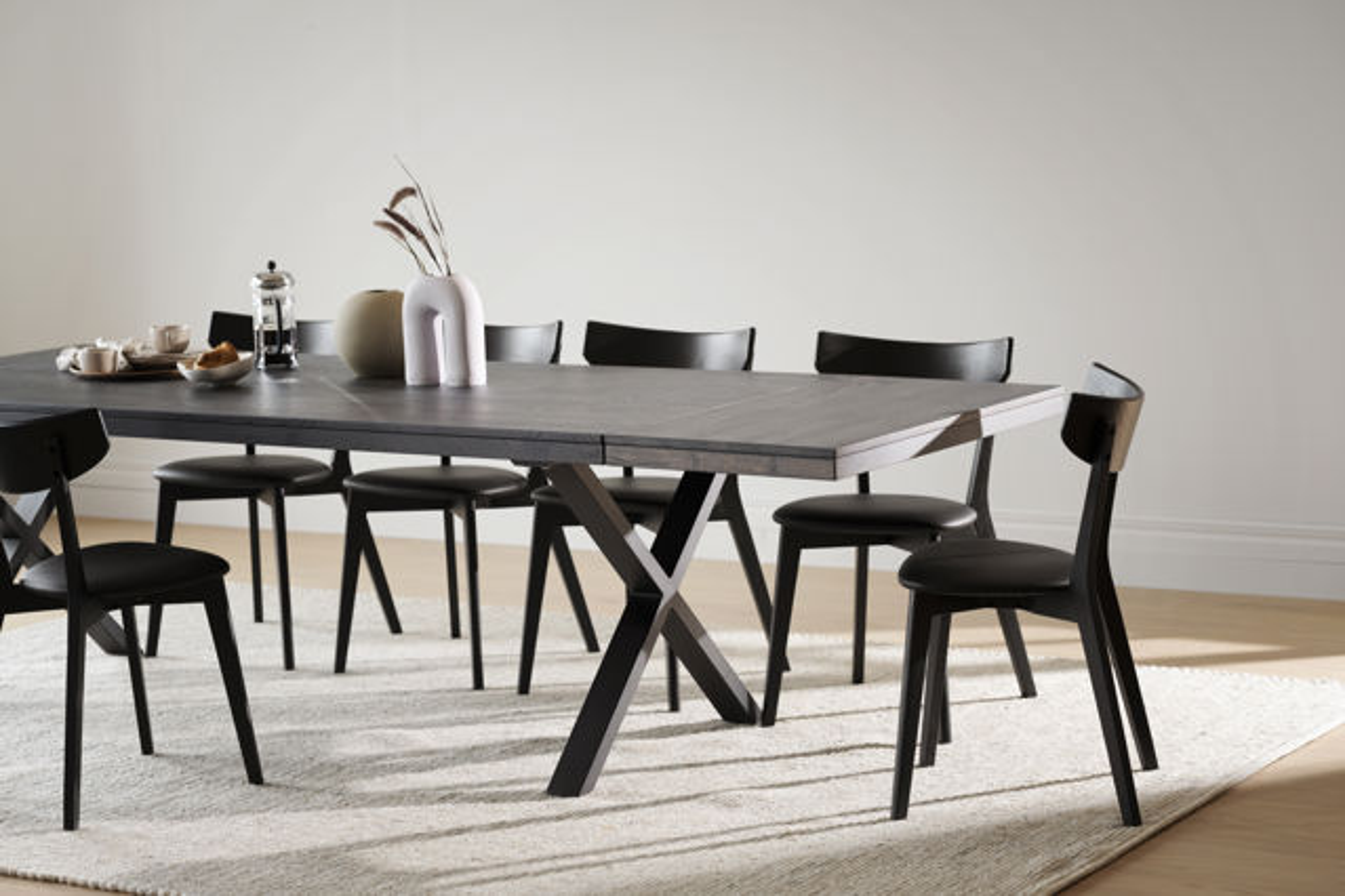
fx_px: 3175
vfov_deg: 16.1
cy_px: 448
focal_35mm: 85
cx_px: 672
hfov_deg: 23.9
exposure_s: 1/13
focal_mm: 85
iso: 400
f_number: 4
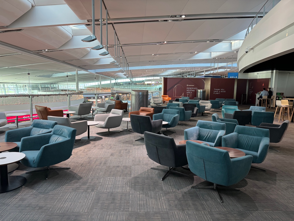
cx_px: 147
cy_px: 110
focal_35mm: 24
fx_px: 204
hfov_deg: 71.6
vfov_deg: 56.8
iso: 125
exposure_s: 1/50
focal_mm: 6.76
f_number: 1.78
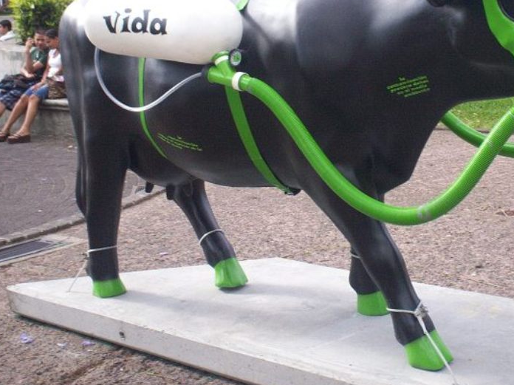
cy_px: 60
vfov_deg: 23.2
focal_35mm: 62
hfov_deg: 31.0
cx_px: 345
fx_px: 920
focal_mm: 6
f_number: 4.5
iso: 100
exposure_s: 1/127
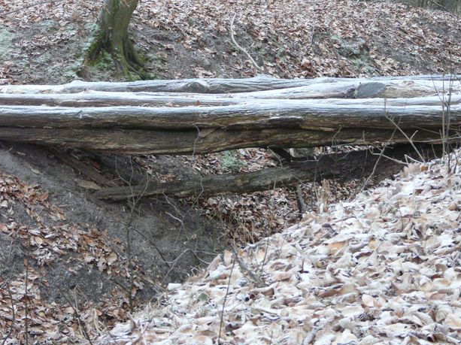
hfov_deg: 17.7
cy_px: 123
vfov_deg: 13.3
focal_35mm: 111
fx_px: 1477
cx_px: 229
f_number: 3.6
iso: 200
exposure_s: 1/30
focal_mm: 14
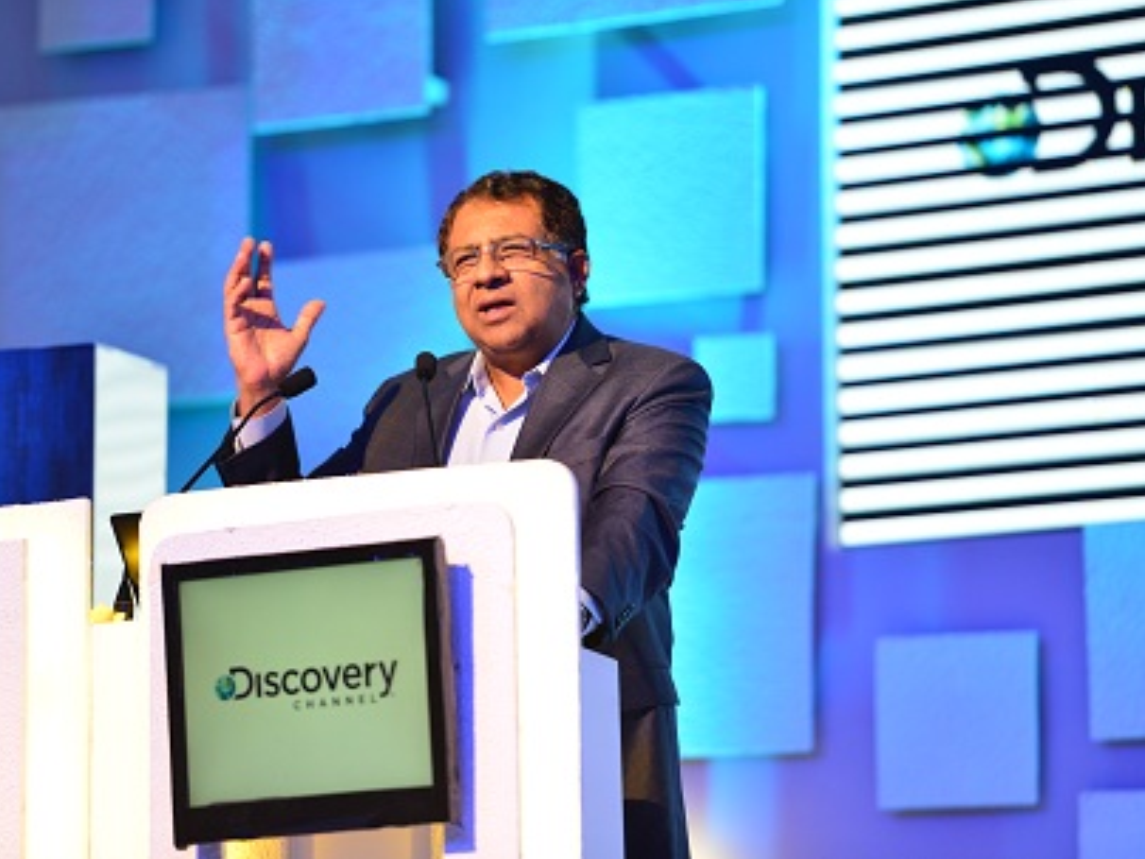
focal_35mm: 208
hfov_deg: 9.5
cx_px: 558
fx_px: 6880
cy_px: 428
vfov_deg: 7.1
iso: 1250
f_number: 2.8
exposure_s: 1/250
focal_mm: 190
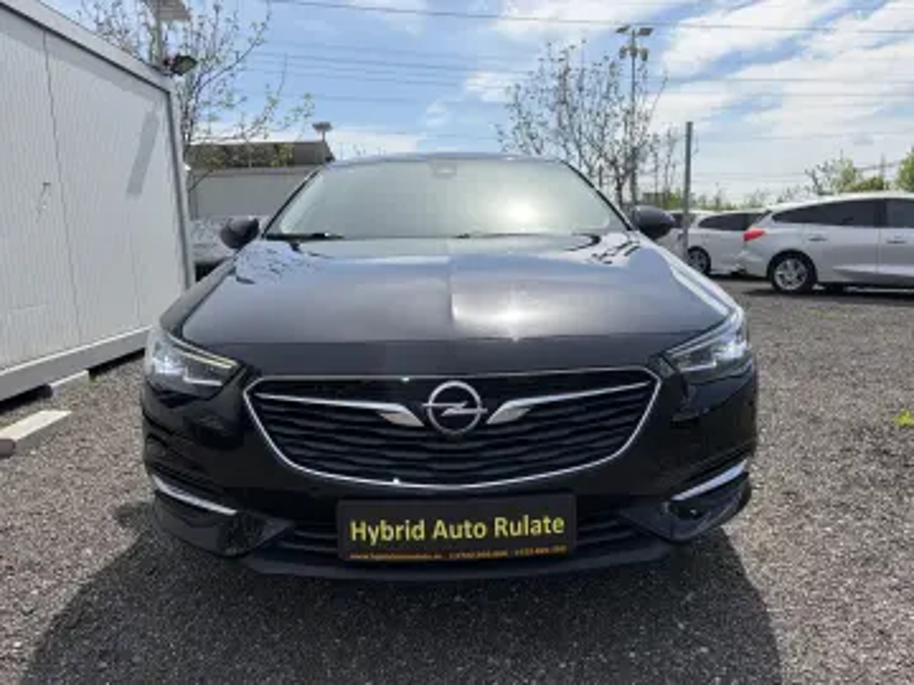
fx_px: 687
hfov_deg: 67.3
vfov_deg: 53.1
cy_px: 342
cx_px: 457
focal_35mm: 26
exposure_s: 1/4065
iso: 50
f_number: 1.6
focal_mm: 5.96
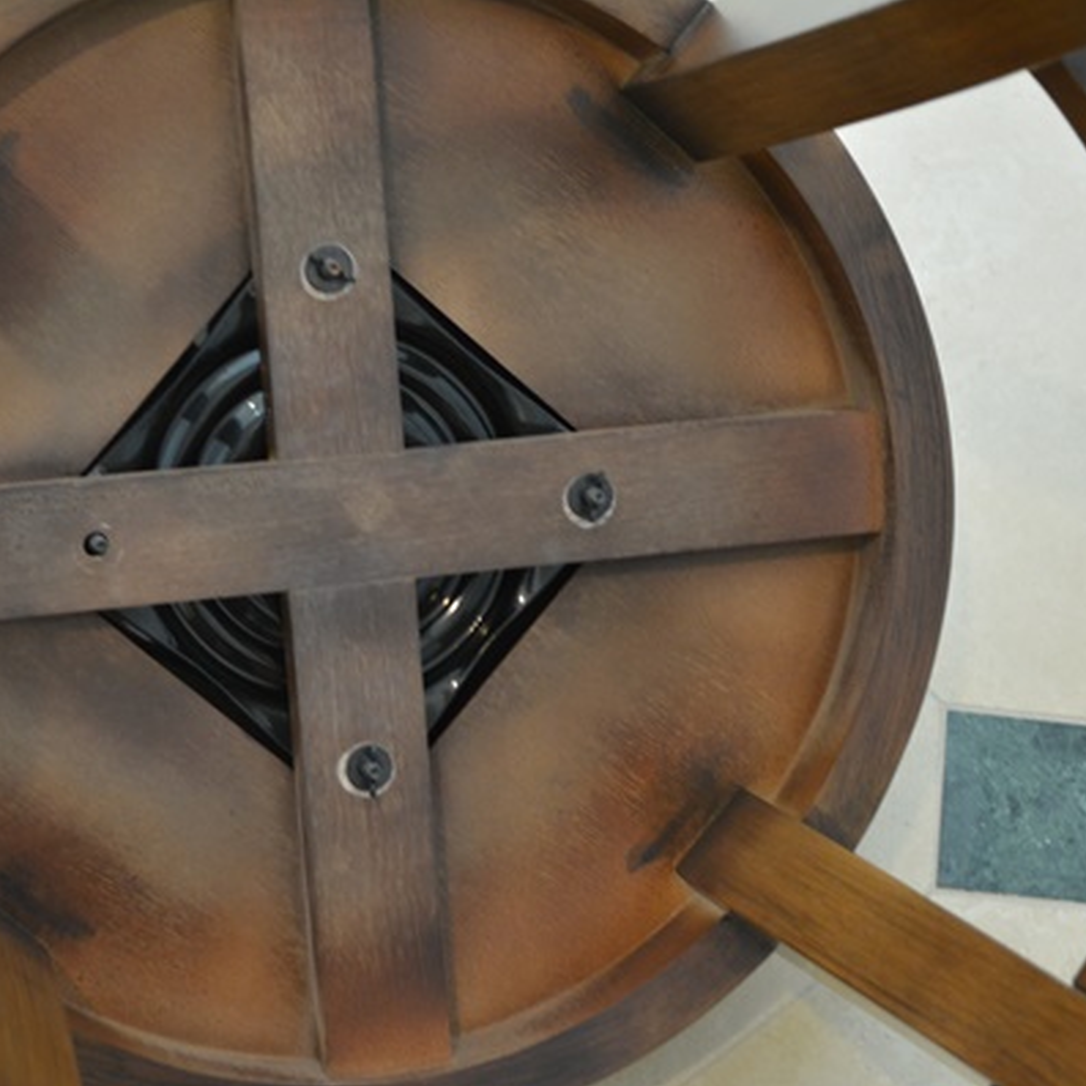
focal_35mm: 77
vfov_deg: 22.5
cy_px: 542
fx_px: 2733
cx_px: 481
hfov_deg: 22.5
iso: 900
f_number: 5.3
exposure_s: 1/30
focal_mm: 40
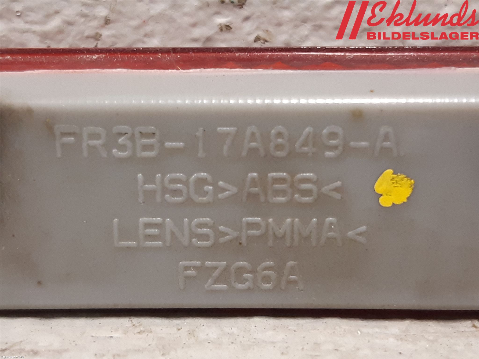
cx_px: 240
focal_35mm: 26
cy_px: 180
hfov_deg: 67.3
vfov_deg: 53.1
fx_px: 360
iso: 200
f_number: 1.7
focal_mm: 3.93
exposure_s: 1/33
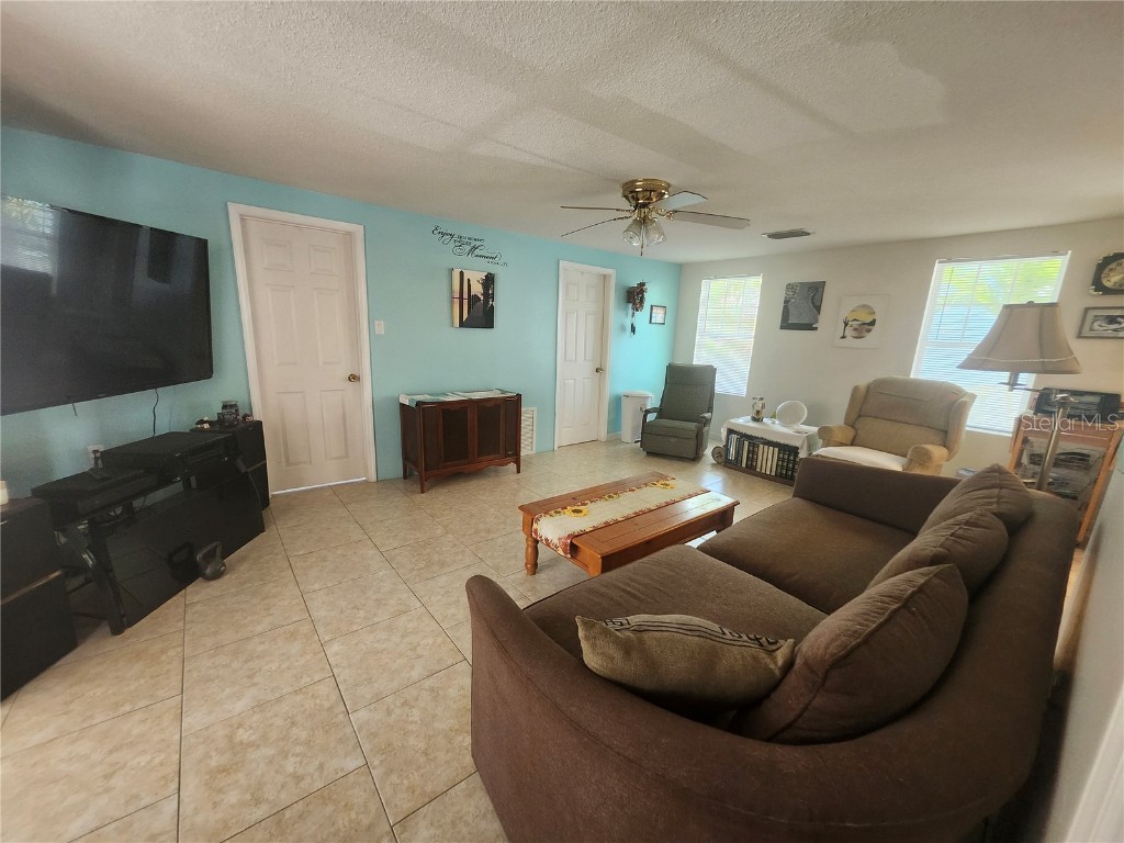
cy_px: 422
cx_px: 562
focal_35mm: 13
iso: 200
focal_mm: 1.74
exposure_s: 1/60
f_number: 2.2
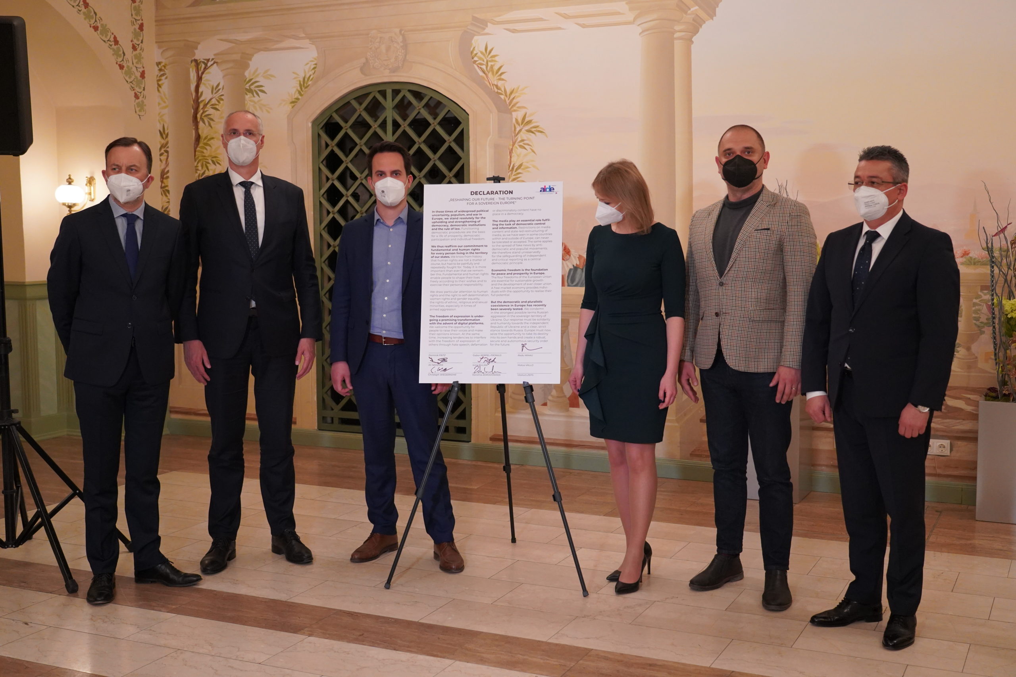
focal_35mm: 41
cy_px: 338
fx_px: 1157
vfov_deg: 32.6
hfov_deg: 47.4
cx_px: 508
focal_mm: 41
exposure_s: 1/160
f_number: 4
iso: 5000
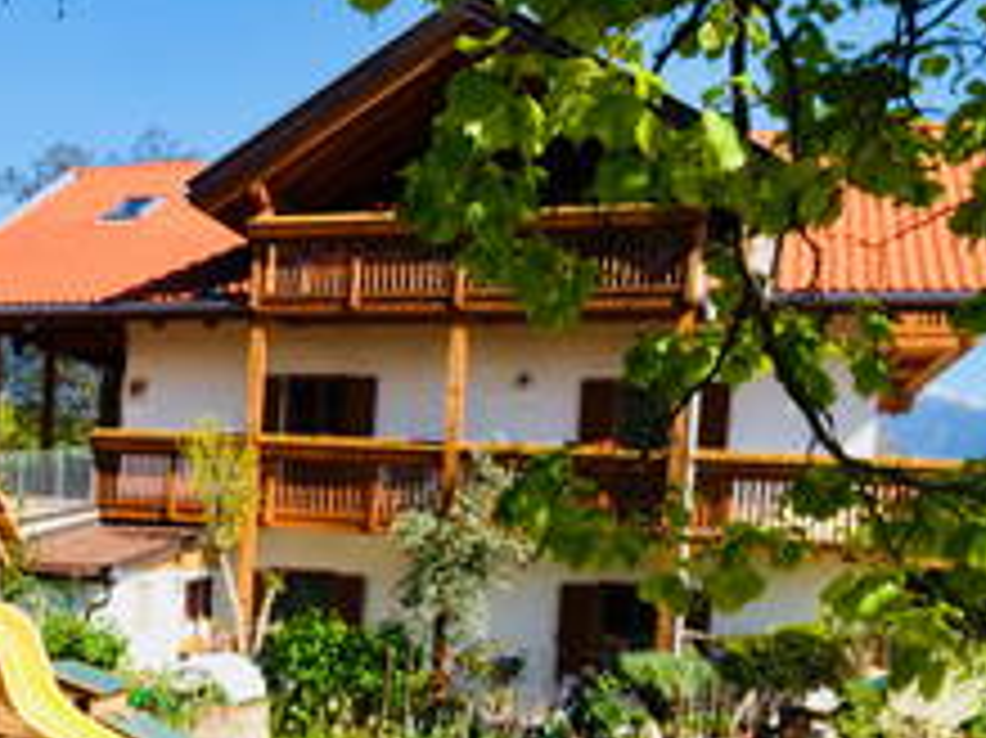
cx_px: 131
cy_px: 590
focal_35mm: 53
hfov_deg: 34.5
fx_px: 1509
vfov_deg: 27.0
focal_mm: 4.15
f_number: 2.2
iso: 32
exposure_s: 1/2053
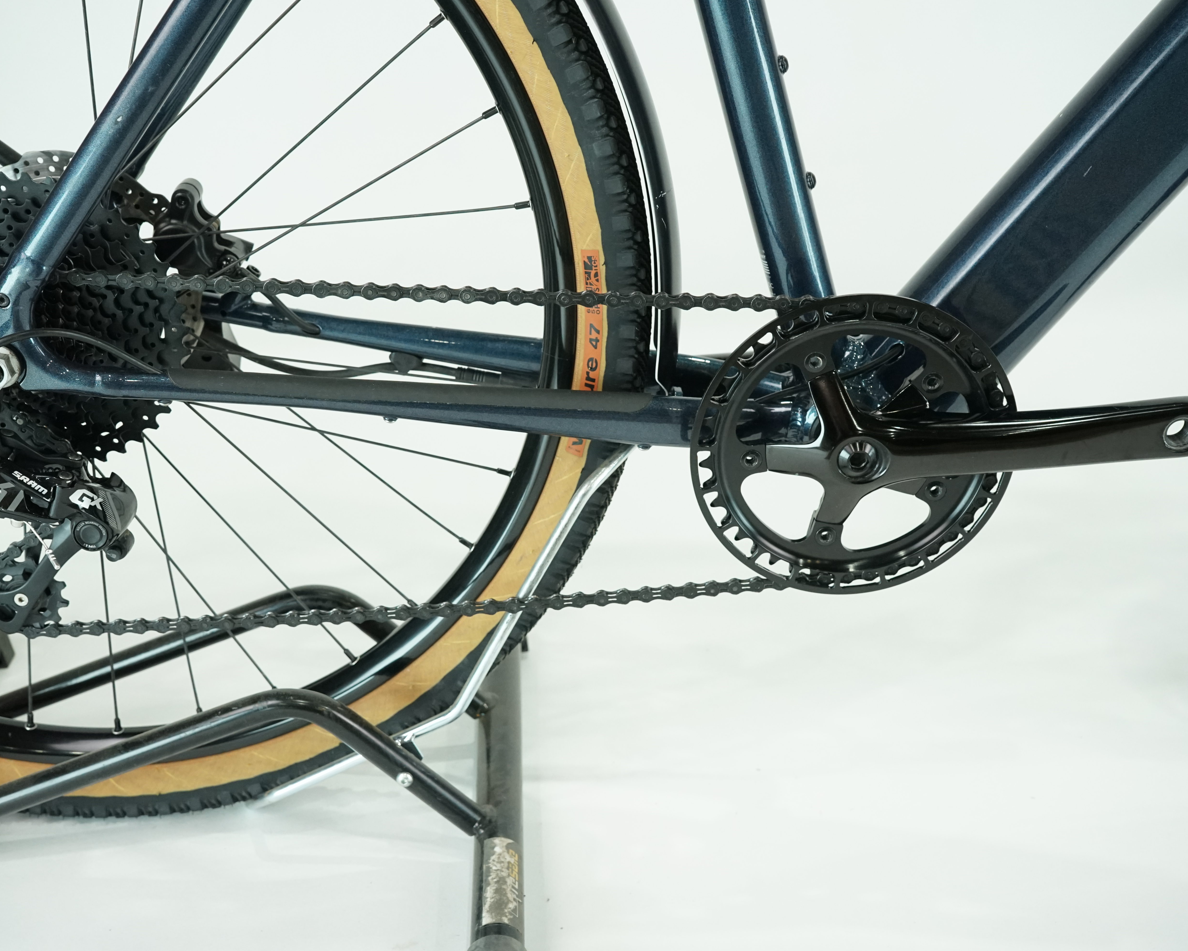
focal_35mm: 41
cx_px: 542
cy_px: 471
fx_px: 1442
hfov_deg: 44.7
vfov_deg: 36.5
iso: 2500
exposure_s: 1/200
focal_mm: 36
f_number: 6.3
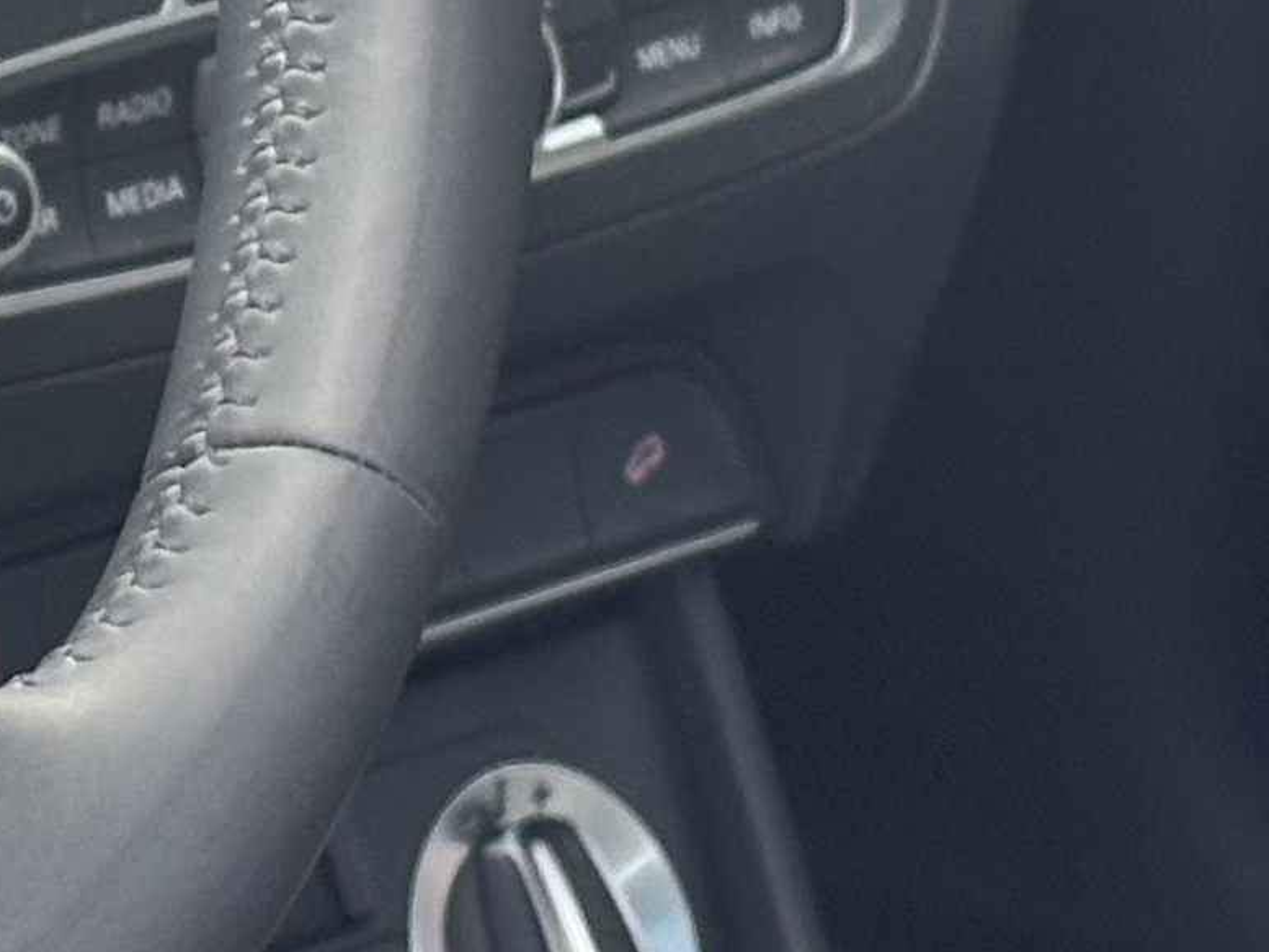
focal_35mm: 249
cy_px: -170
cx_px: -743
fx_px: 9130
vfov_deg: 5.9
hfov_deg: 7.8
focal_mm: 6.86
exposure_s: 1/121
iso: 64
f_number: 1.78
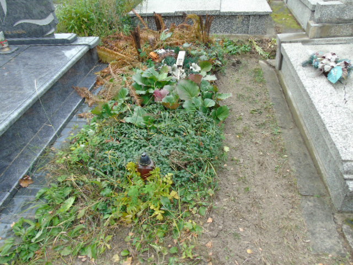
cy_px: 132
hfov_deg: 69.4
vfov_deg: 54.9
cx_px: 176
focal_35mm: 25
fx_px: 255
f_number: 3.4
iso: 80
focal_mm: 4.4
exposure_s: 1/80
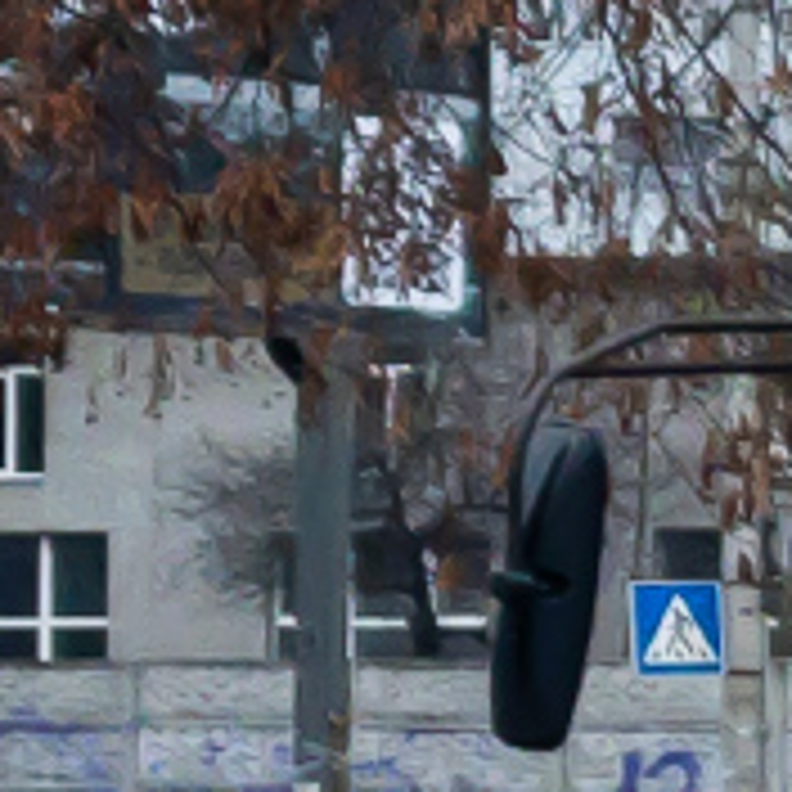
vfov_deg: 5.2
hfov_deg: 4.8
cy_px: 565
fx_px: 8801
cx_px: 2718
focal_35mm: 340
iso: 64
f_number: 2
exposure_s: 1/120
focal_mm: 6
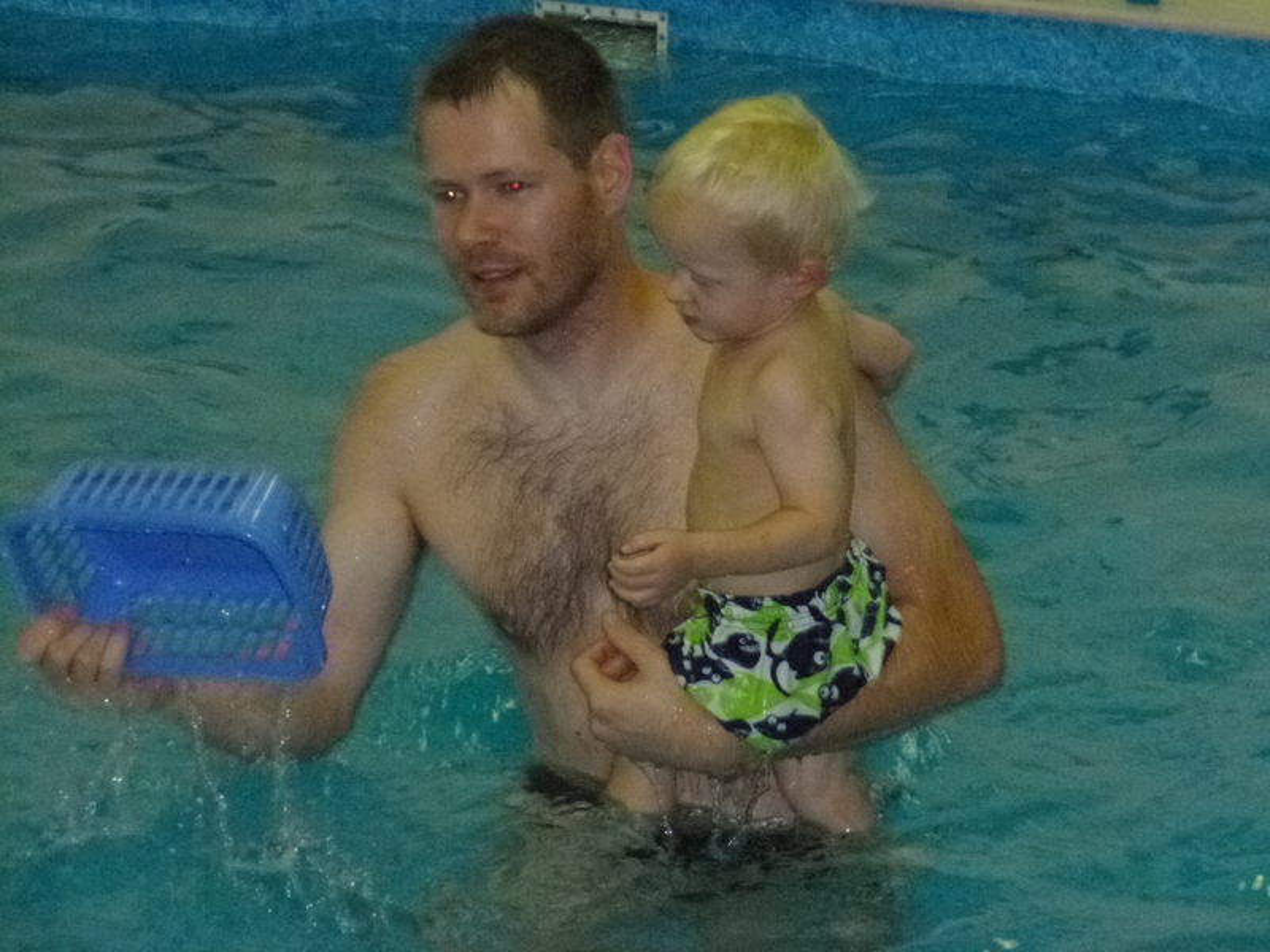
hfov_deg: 16.0
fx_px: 4513
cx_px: 635
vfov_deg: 12.0
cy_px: 476
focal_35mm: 123
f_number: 5.7
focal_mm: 22.1
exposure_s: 1/60
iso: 1000
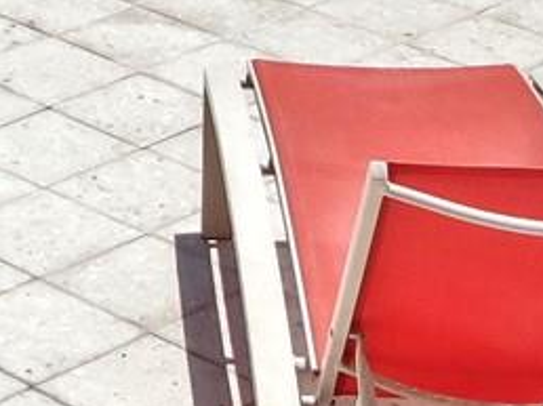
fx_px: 2335
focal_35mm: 149
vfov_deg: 8.3
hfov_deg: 13.0
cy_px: -829
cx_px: -55
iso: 100
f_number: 2.8
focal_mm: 4.39
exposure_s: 1/2000
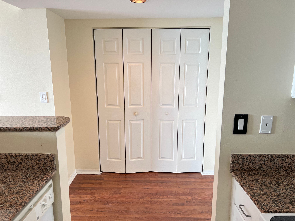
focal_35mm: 26
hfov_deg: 67.3
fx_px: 222
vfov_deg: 53.1
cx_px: 148
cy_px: 110
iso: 100
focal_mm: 5.7
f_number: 1.5
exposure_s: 1/120
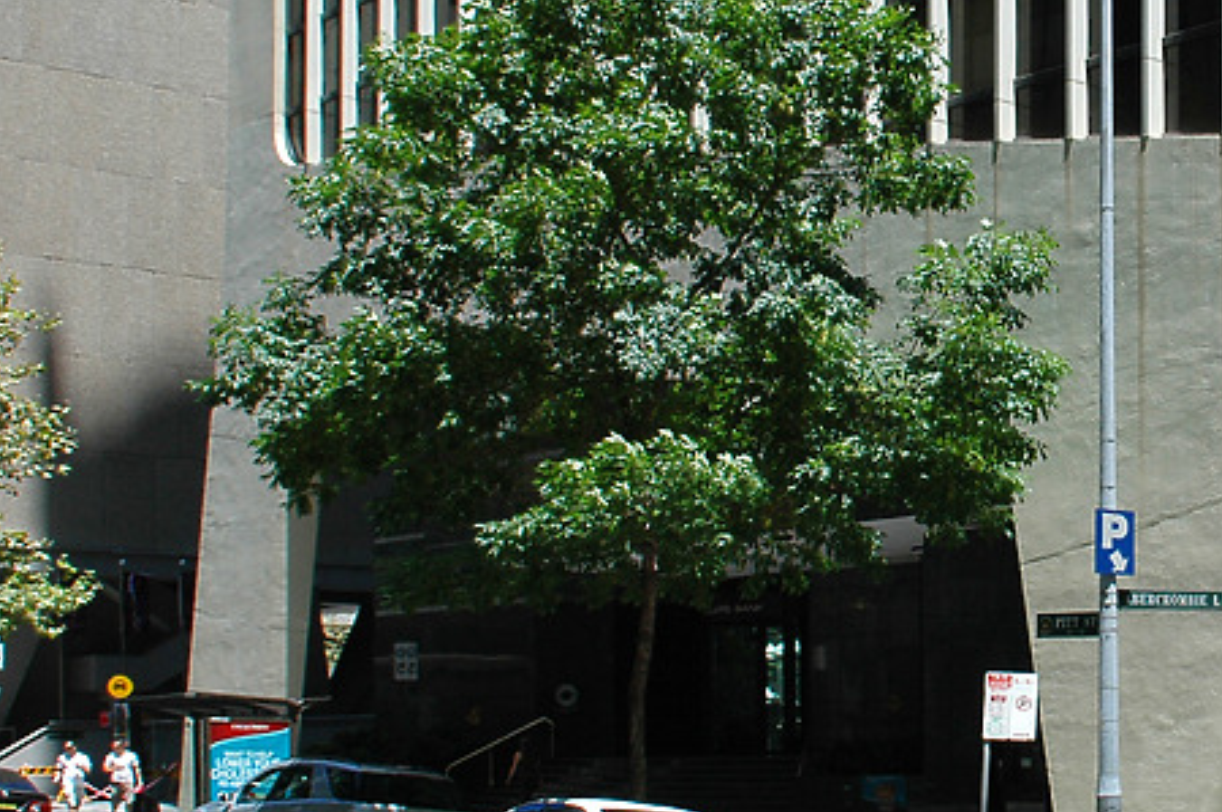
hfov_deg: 29.1
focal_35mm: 66
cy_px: 310
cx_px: 1132
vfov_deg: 20.5
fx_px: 2238
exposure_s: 1/320
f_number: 9
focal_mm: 22
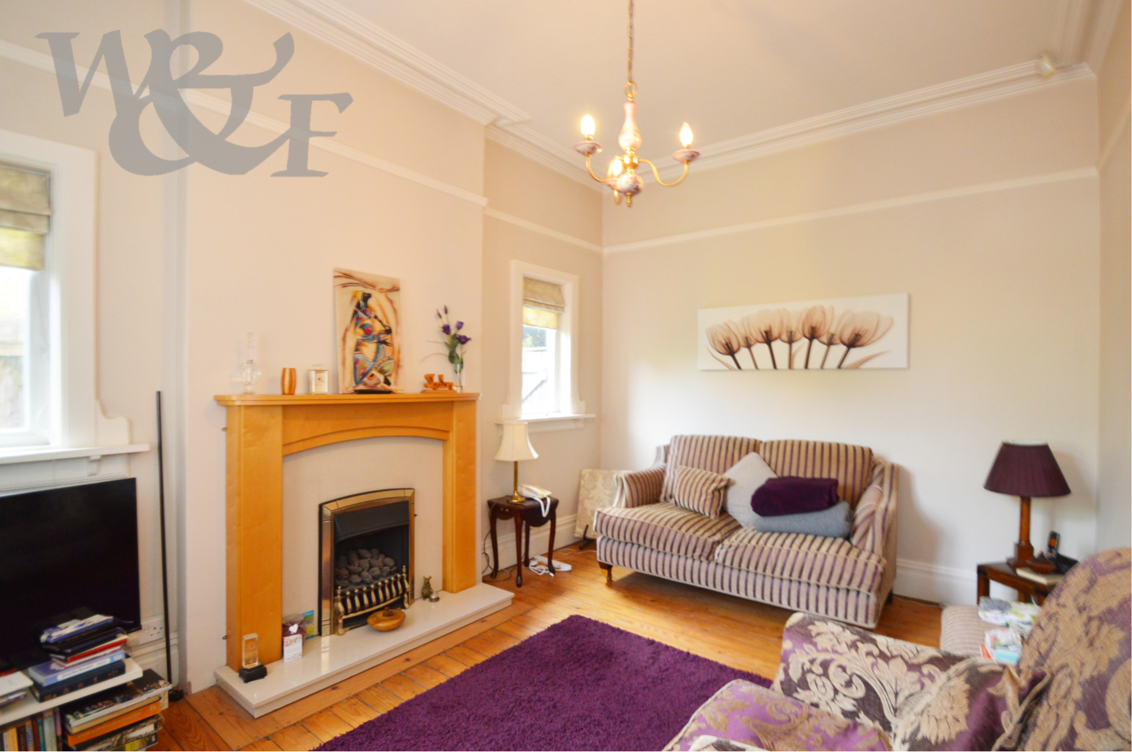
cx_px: 566
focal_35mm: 16
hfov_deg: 95.0
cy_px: 376
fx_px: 518
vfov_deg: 71.9
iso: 500
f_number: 3.5
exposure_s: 1/60
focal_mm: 11
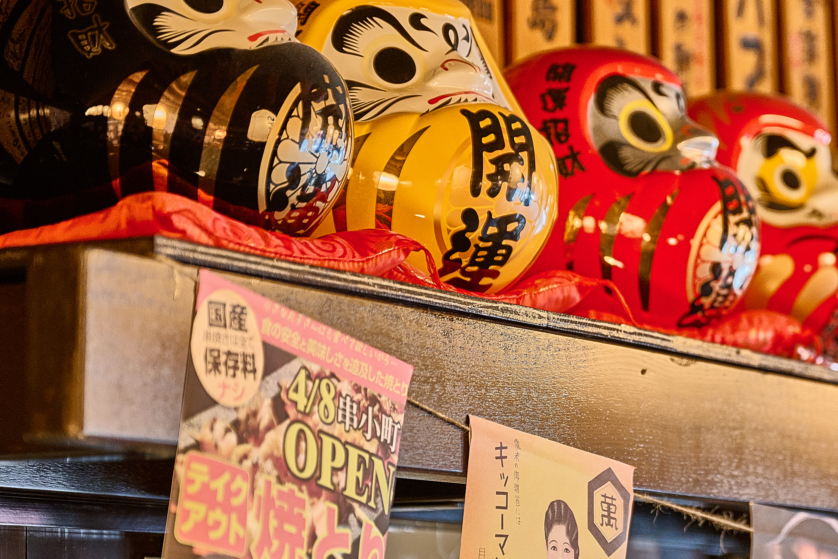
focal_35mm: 131
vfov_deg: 10.5
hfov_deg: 15.6
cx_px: 621
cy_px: 302
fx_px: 3049
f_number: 2.8
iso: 1000
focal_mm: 70
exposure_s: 1/125
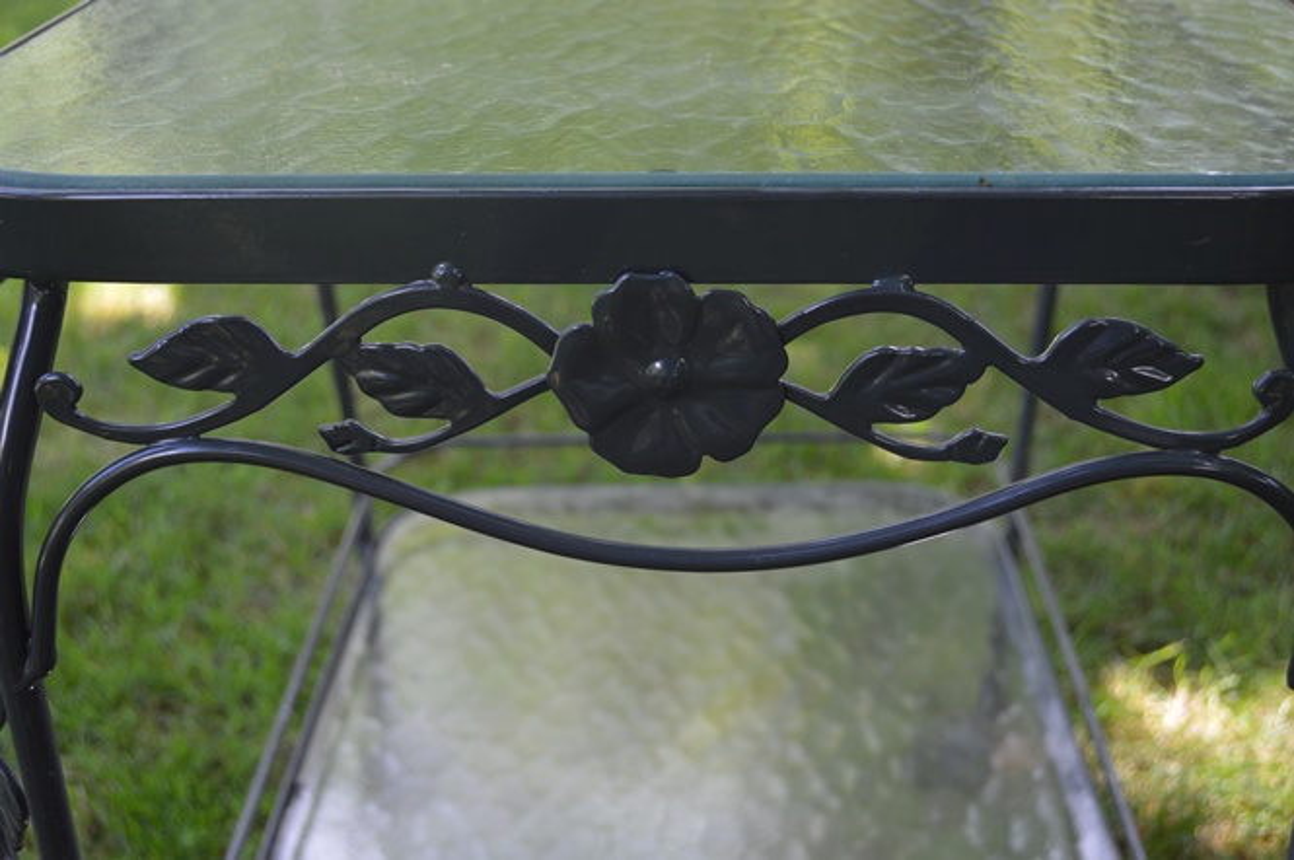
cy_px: 430
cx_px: 647
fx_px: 1562
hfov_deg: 45.0
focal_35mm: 44
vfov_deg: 30.8
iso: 400
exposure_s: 1/80
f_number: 4.5
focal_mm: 29
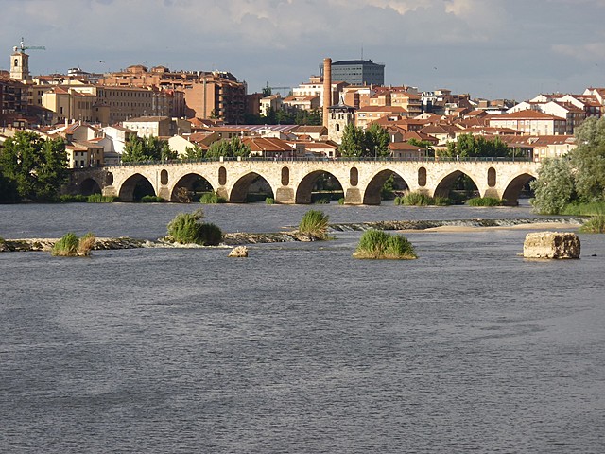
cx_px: 302
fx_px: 3810
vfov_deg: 6.8
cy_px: 227
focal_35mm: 218
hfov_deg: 9.1
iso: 80
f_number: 5.6
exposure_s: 1/250
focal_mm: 38.8
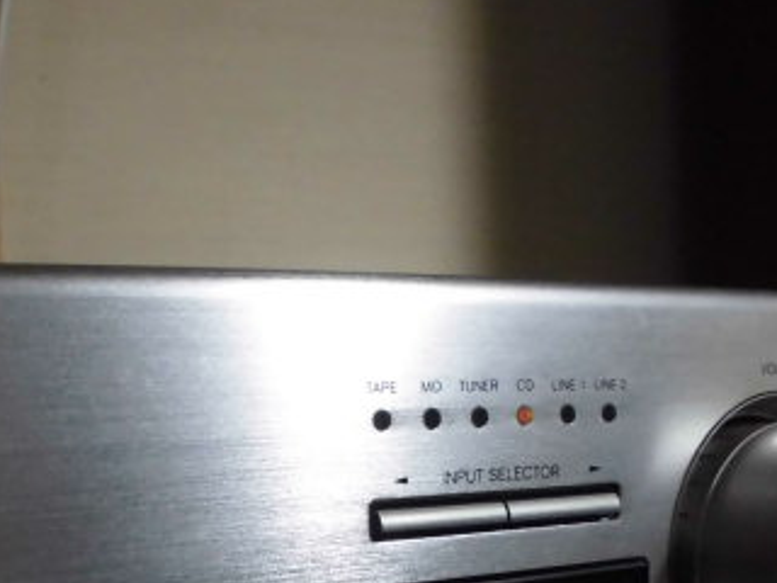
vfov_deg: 26.6
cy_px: 571
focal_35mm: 52
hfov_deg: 36.2
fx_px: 1167
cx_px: 223
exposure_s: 1/50
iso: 400
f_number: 3.5
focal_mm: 4.6
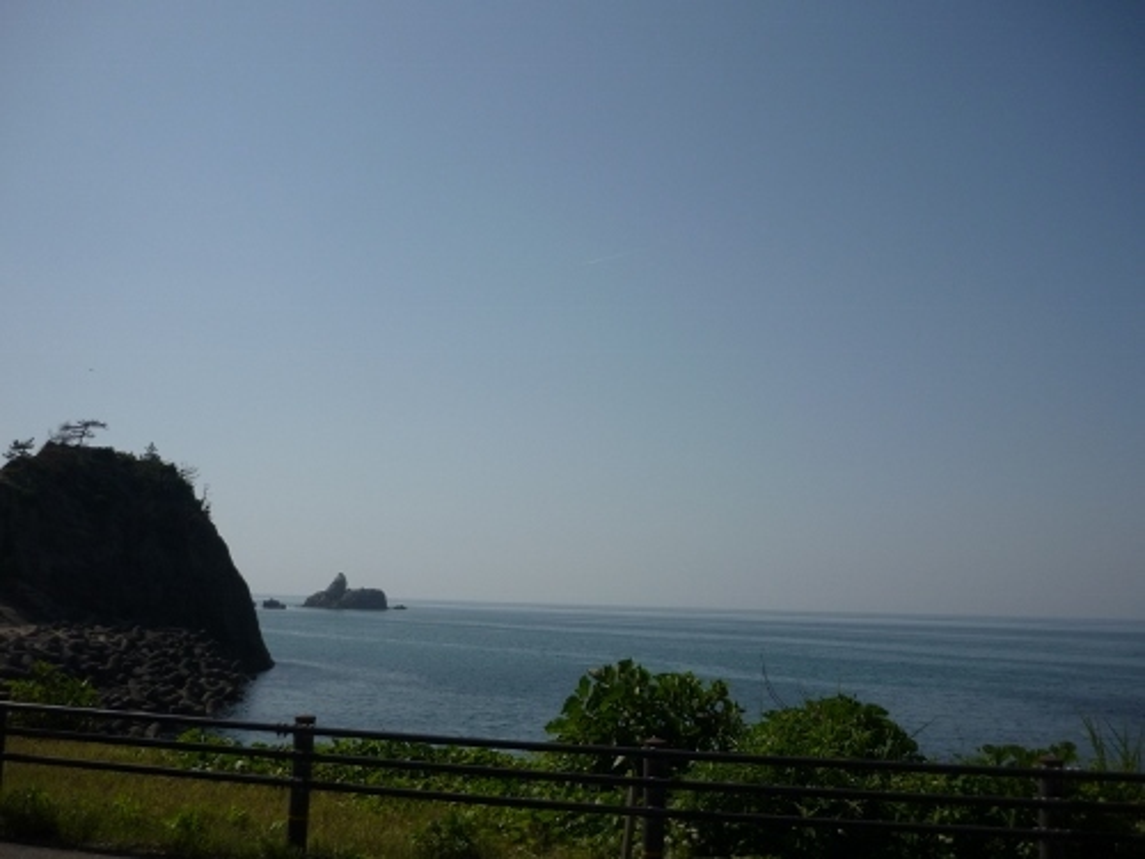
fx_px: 1092
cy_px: 430
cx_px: 572
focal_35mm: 33
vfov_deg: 42.9
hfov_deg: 55.4
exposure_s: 1/640
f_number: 8
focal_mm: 5.5
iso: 100
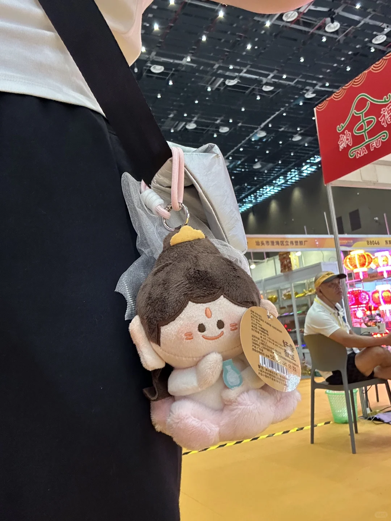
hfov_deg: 46.8
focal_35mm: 30
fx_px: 452
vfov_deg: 60.0
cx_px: 196
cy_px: 260
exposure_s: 1/50
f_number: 1.9
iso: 200
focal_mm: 2.69
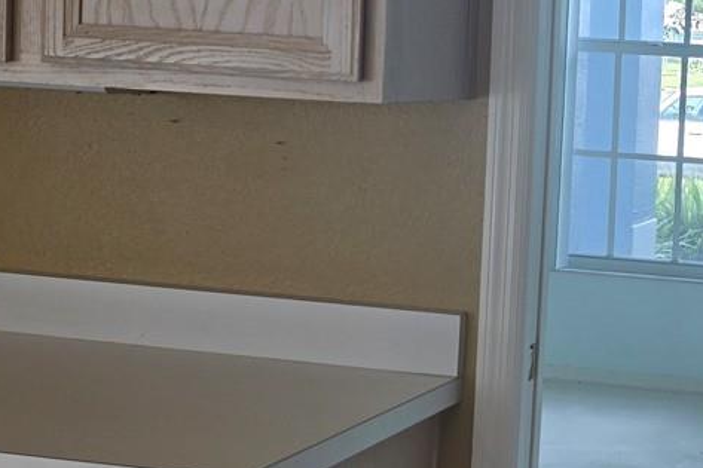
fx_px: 1581
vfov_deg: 16.8
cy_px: 141
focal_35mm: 81
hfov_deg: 23.2
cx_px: 816
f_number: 1.7
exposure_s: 1/120
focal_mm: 6.3
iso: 25
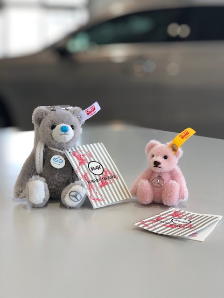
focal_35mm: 57
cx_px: 112
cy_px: 149
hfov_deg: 25.7
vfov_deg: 33.8
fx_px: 492
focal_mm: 6.6
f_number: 2.8
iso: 20
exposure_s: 1/50
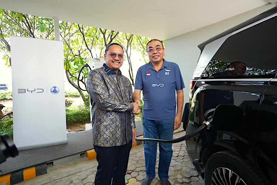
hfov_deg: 86.9
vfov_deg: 64.6
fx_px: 146
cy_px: 92
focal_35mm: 19
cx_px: 138
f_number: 4
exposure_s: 1/200
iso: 800
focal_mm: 19
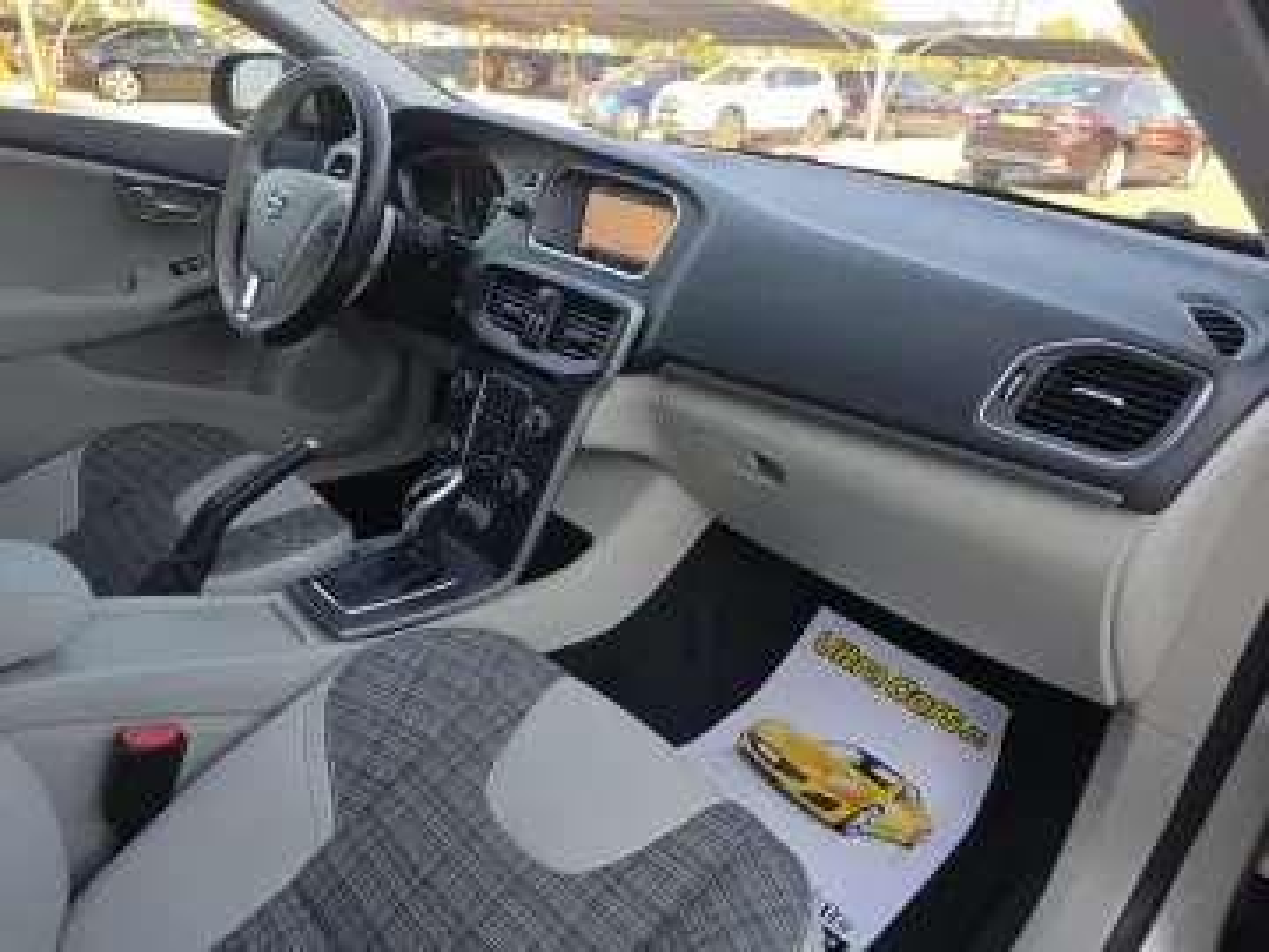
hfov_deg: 73.9
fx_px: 843
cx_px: 634
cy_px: 476
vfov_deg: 58.9
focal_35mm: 23
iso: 32
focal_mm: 6.25
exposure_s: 1/180
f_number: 1.7
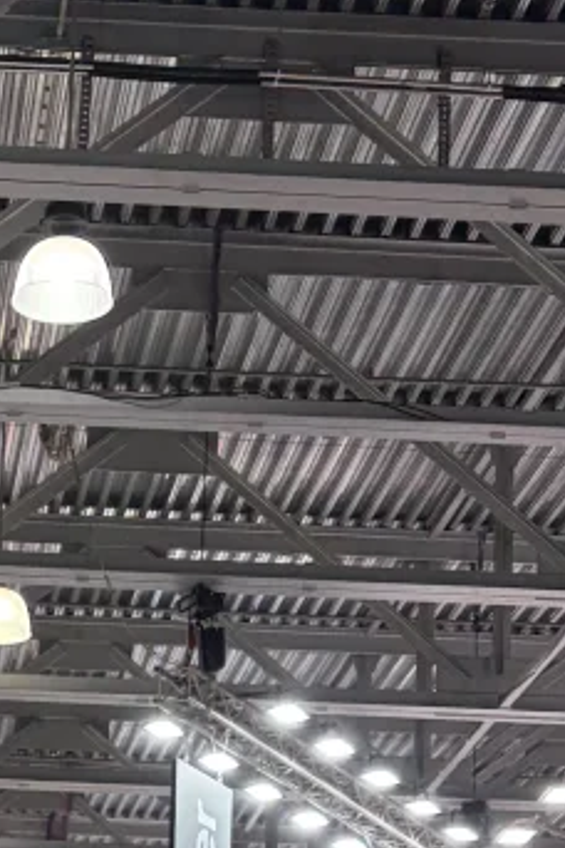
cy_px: 1076
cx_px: -159
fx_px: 2684
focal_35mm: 114
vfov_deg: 17.0
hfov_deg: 11.7
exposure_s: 1/50
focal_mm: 5.96
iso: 80
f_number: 1.6
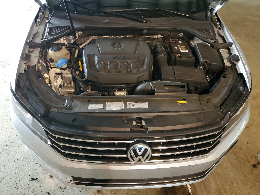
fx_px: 195
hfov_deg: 67.3
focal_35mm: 26
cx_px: 130
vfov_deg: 53.1
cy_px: 98
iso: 317
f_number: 1.5
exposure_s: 1/30
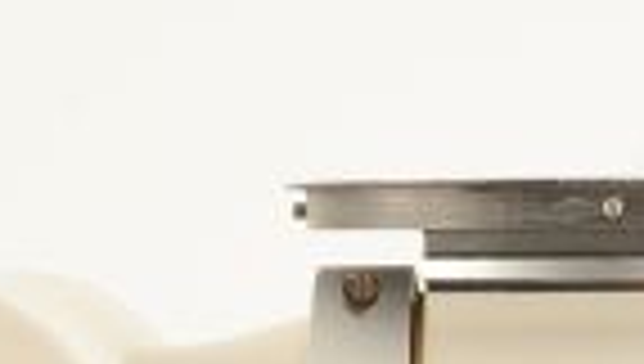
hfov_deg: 9.8
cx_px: 649
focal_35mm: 219
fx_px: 3746
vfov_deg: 5.5
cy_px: 595
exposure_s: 1/160
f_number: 13
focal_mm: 50
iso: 1600
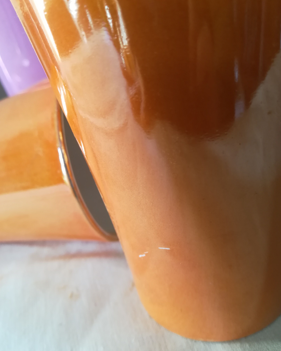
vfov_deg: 62.2
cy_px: 185
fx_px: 291
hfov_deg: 51.5
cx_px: 139
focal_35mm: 28
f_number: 2.2
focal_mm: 3.83
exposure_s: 1/30
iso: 125
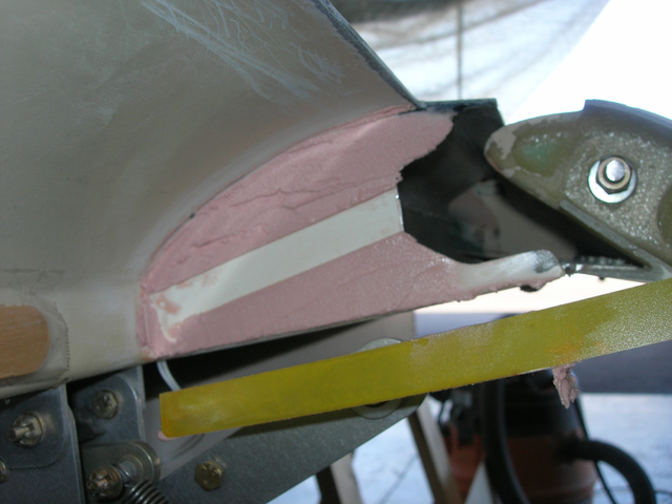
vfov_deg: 37.7
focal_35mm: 38
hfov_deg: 49.0
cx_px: 336
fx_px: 738
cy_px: 252
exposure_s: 1/60.1
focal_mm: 7.8
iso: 64
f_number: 4.8
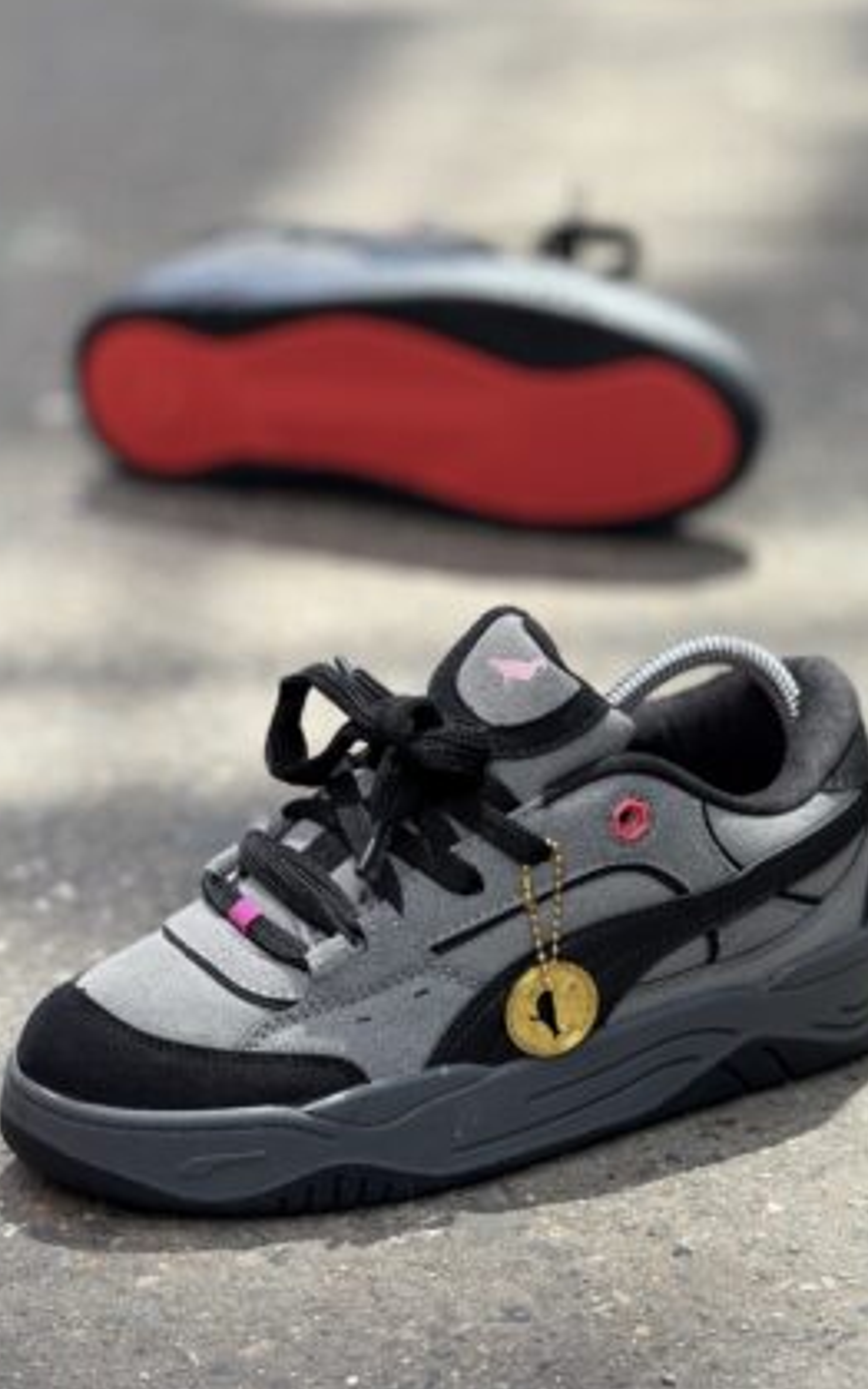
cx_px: 431
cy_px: 680
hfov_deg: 10.0
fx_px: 4957
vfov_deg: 15.9
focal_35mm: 131
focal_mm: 15.66
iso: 50
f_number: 2.8
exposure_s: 1/216
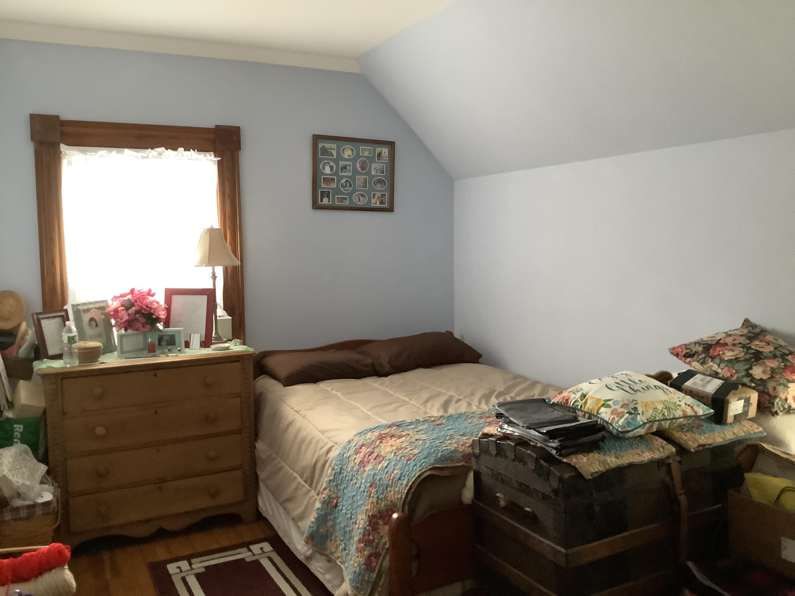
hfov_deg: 58.4
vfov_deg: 45.4
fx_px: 712
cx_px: 398
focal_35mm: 31
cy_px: 298
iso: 400
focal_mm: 3.3
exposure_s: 1/30
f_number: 2.4
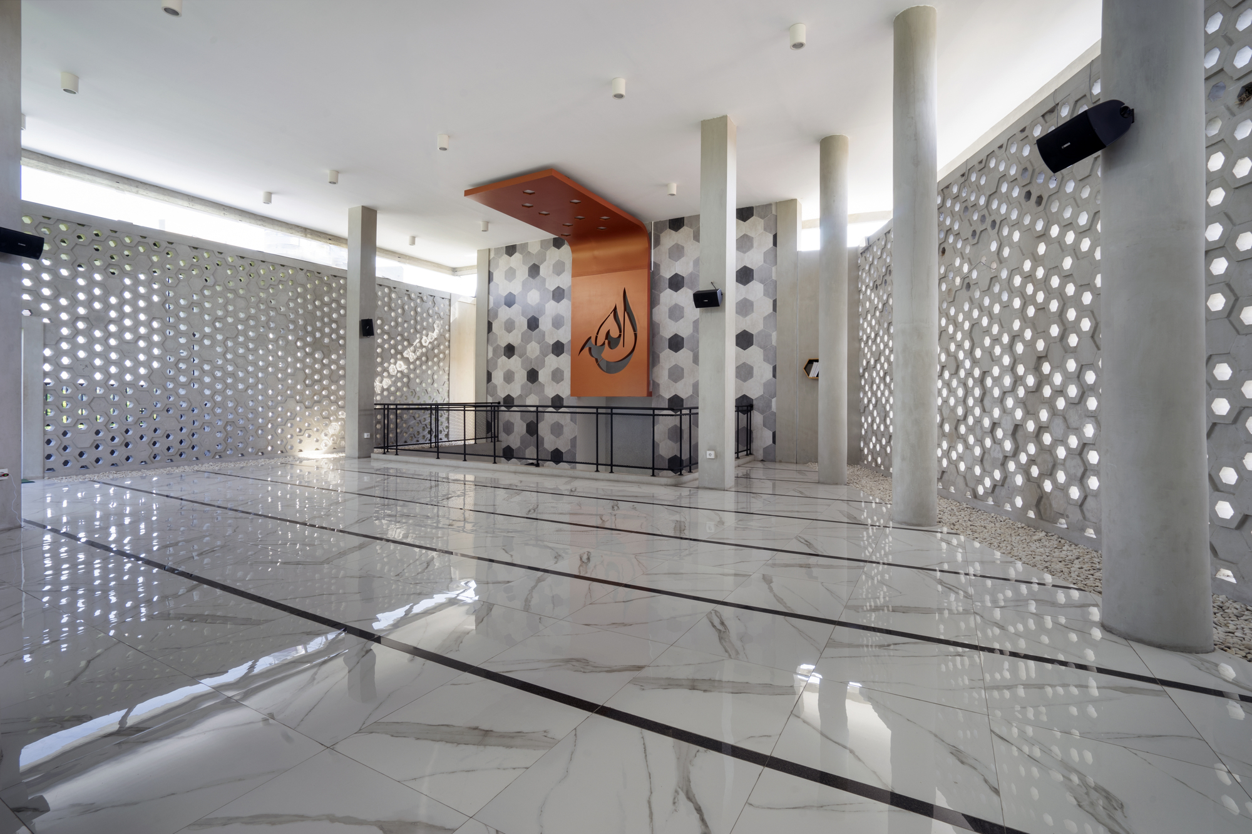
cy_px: 417
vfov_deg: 73.7
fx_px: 556
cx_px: 626
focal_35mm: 16
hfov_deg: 96.7
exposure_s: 1/4
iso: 100
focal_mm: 16
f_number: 14
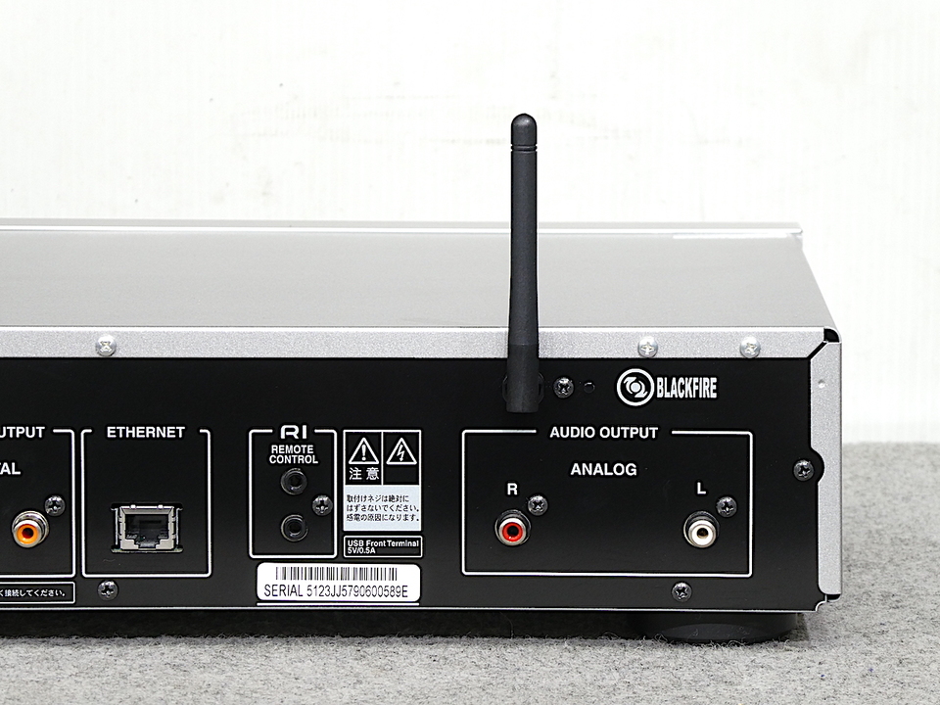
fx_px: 4100
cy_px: 352
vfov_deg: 9.8
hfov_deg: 13.1
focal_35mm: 151
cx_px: 470
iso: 200
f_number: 5.4
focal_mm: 27.1
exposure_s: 1/4
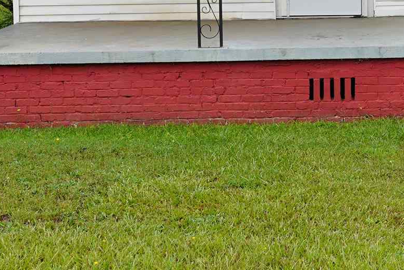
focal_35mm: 111
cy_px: -64
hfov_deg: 18.0
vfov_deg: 12.0
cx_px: 387
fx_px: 1246
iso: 100
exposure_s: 1/200
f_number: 5.6
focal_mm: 28
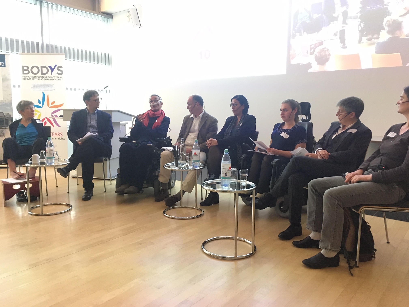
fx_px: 343
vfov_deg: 48.2
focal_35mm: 29
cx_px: 204
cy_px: 154
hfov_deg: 61.7
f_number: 2.2
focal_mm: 4.15
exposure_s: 1/25
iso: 200
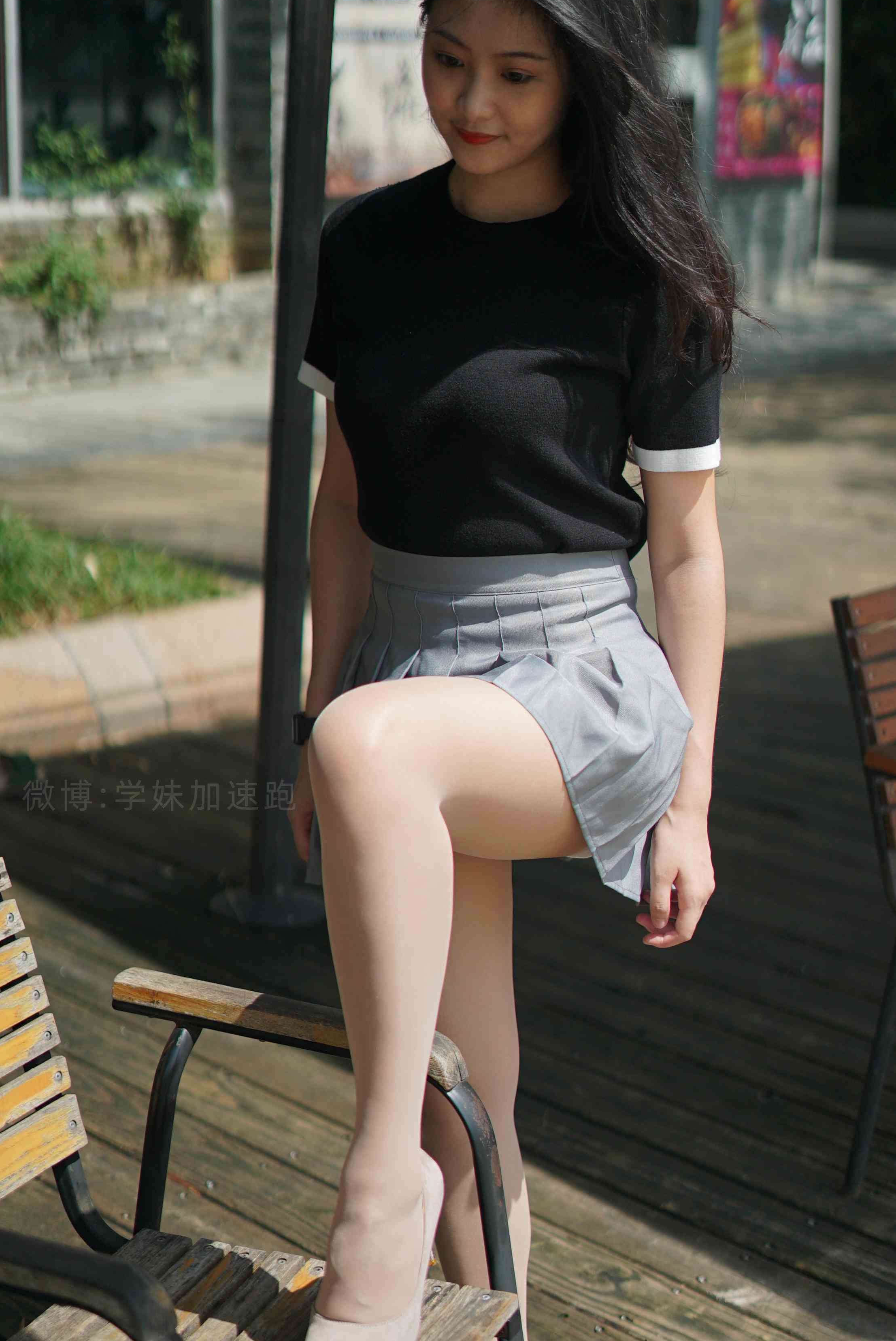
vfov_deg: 31.4
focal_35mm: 64
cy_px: 749
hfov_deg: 21.3
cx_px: 515
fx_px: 2386
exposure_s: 1/8000
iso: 200
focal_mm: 50
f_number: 1.8
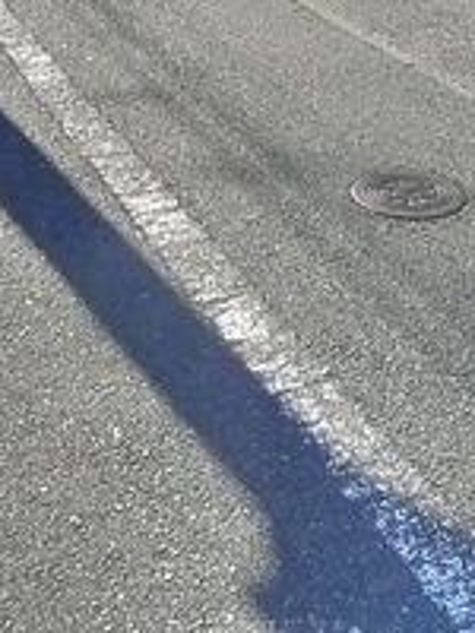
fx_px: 1537
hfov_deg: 17.5
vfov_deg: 19.2
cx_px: 318
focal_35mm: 84
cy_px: -418
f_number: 4
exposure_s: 1/500
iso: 400
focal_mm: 5.1
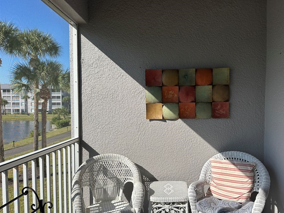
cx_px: 165
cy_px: 114
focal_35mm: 28
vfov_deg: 49.7
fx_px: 230
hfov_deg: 63.1
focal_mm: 6.86
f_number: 1.78
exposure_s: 1/3356
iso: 80
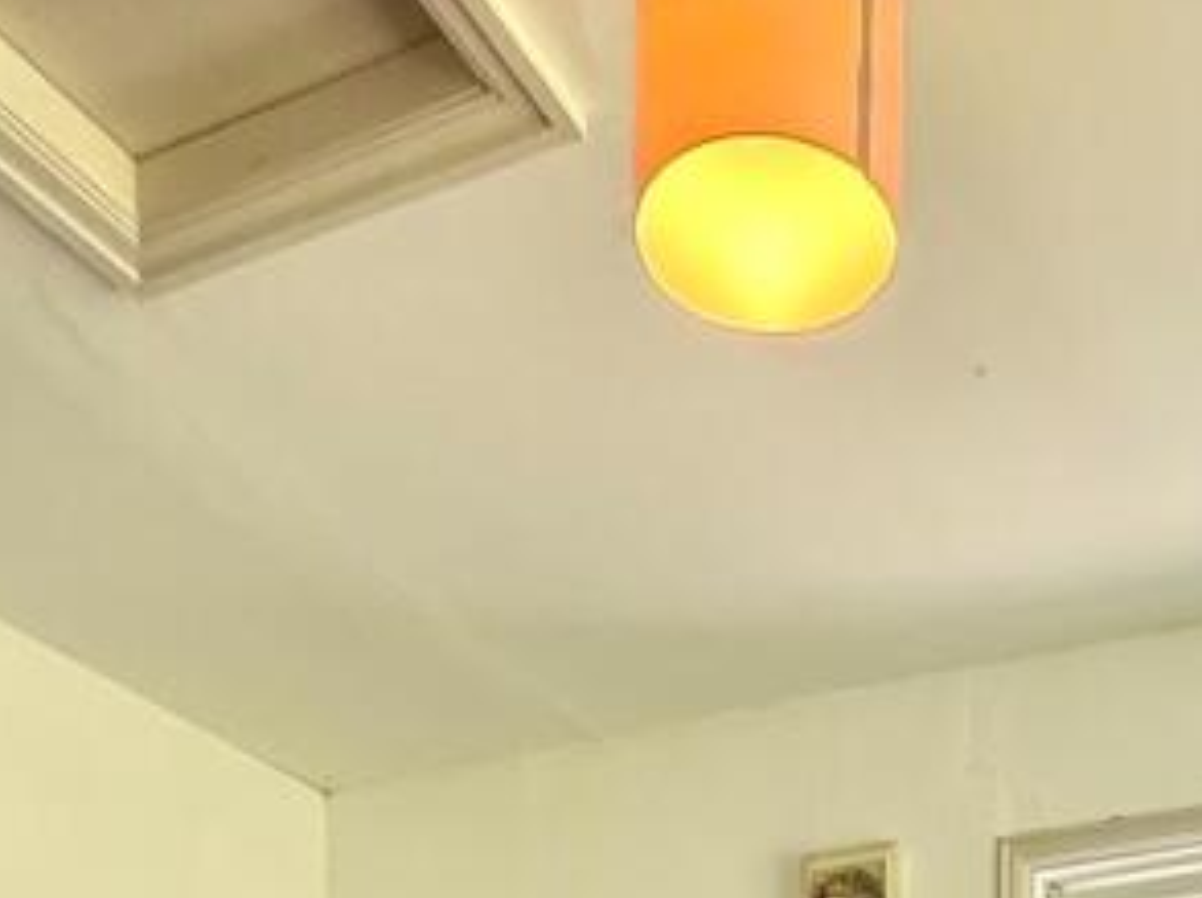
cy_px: 1558
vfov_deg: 21.3
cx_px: 833
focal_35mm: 49
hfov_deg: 38.4
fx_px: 1699
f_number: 2.2
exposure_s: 1/99
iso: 200
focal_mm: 2.22
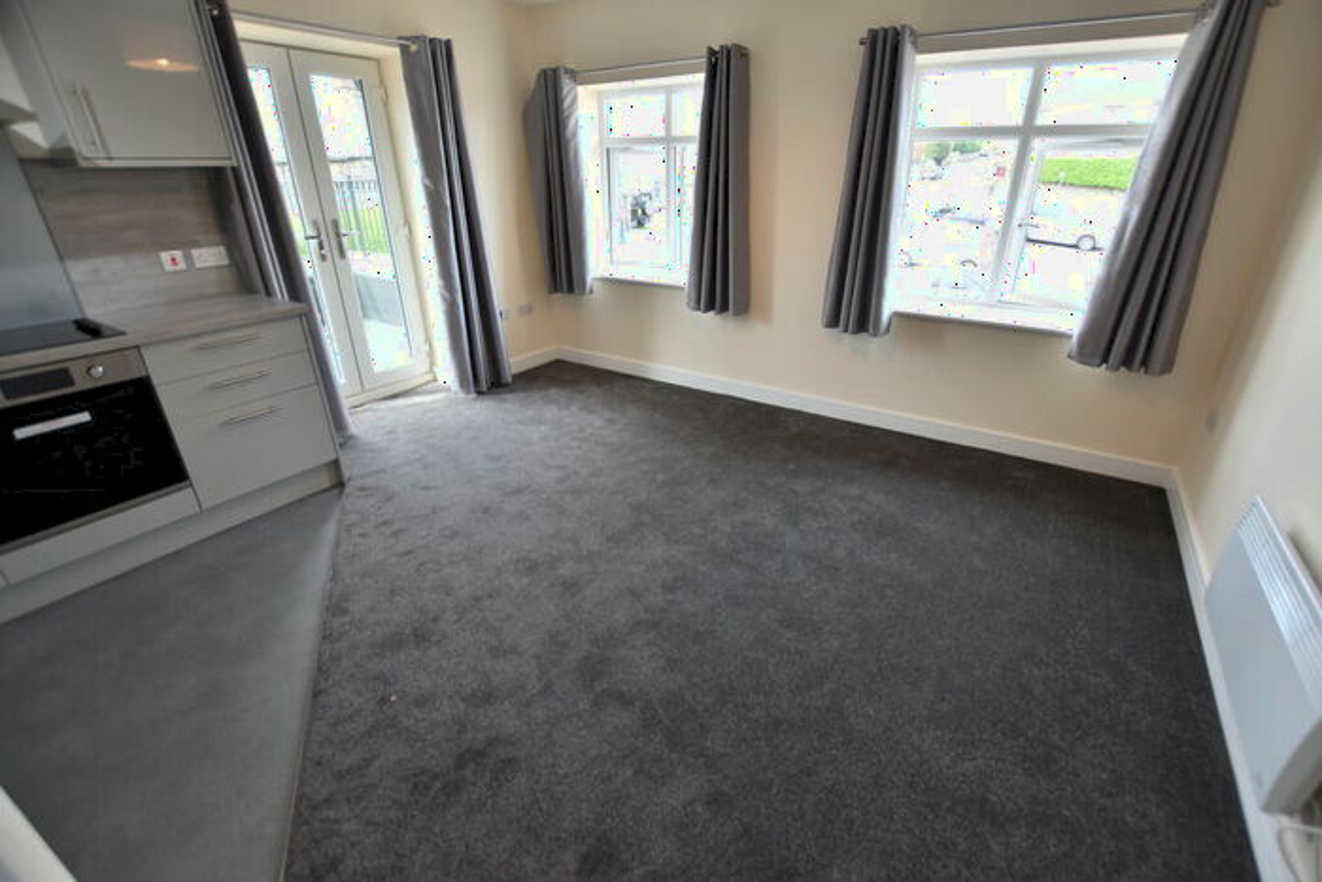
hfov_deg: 100.4
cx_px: 661
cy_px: 441
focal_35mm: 15
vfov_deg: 77.4
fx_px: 551
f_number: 3.5
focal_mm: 10
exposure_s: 1/50
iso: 100
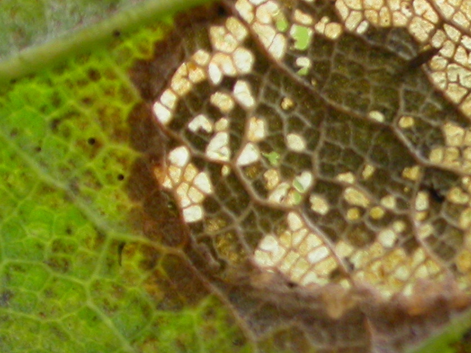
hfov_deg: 9.2
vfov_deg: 7.0
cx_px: 522
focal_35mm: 212
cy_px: 68
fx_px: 2885
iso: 100
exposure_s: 1/62.7
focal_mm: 16.2
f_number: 4
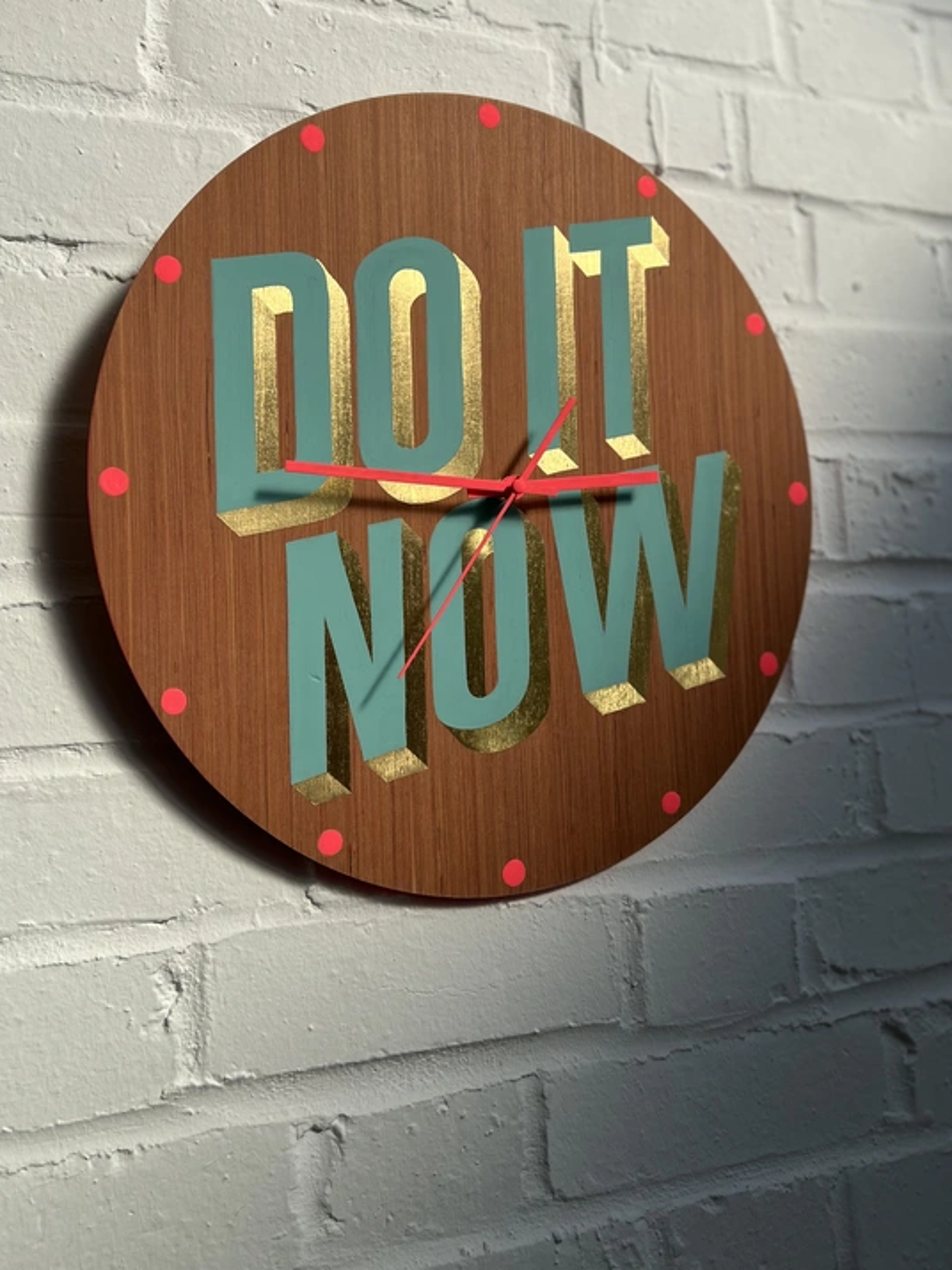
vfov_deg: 56.6
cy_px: 544
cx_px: 435
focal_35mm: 32
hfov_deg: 44.1
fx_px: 1174
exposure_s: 1/4831
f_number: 1.5
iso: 50
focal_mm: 5.7
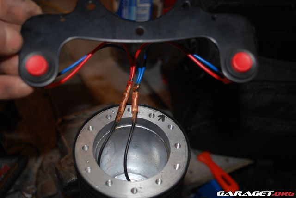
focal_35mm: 45
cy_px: 99
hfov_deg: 43.6
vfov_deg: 29.9
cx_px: 148
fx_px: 370
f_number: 4.8
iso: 200
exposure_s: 1/60
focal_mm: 30
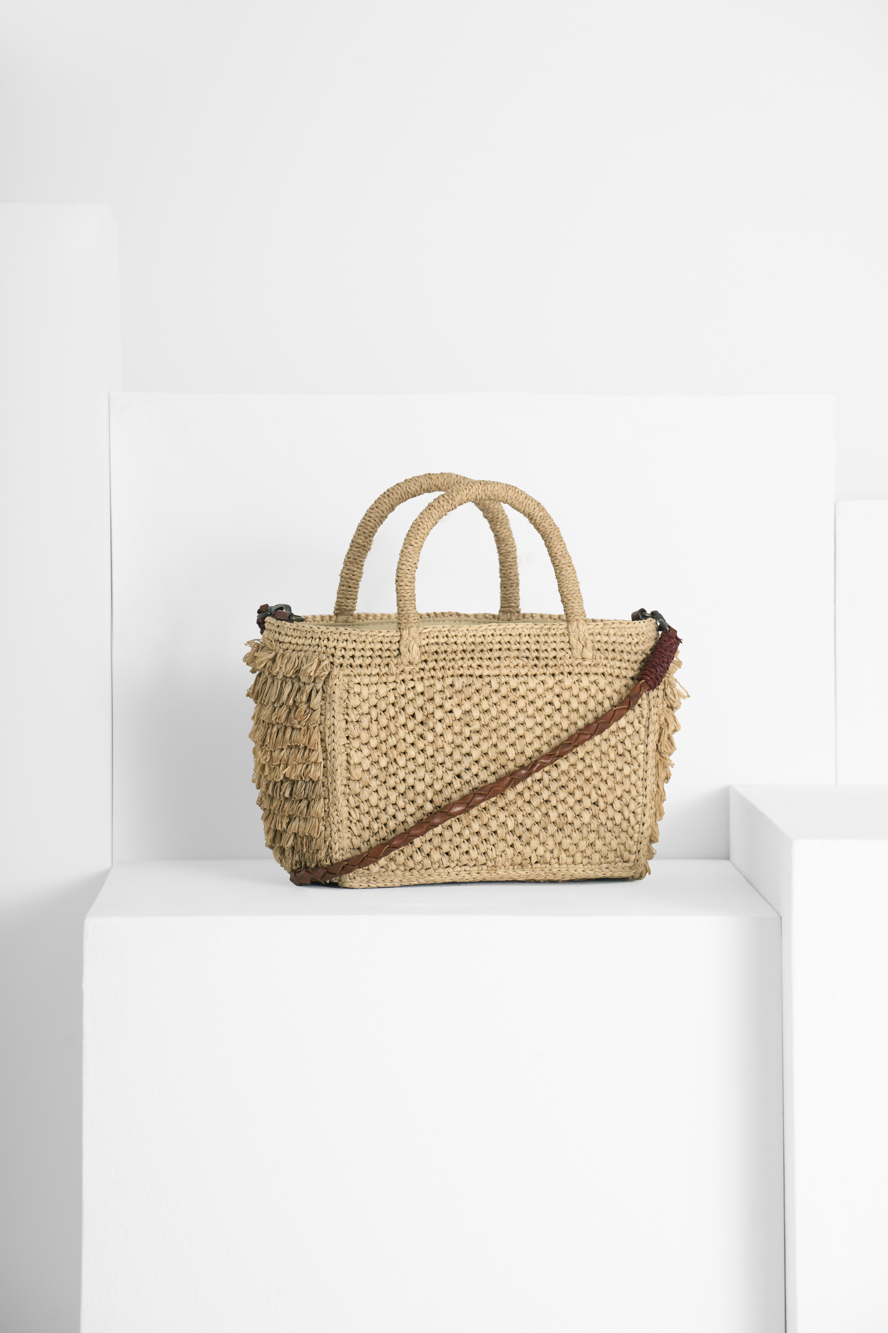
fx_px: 5550
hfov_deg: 9.1
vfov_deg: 13.7
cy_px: 666
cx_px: 444
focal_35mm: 150
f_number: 9
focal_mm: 150
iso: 100
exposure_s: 1/160
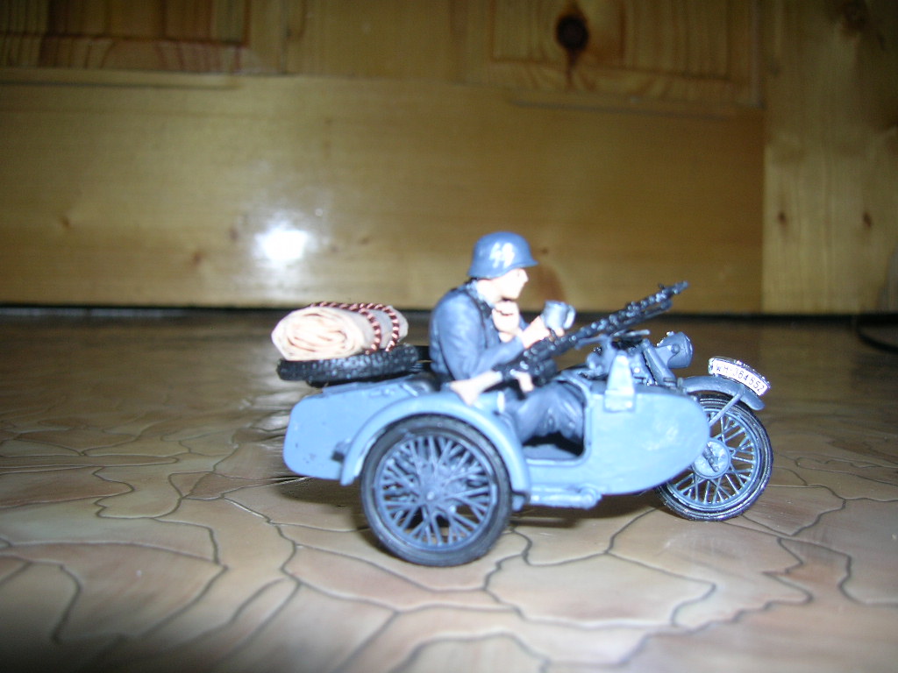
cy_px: 336
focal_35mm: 34
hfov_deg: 54.0
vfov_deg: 41.8
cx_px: 449
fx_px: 882
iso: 50
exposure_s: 1/60.1
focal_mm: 5.7
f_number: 2.9
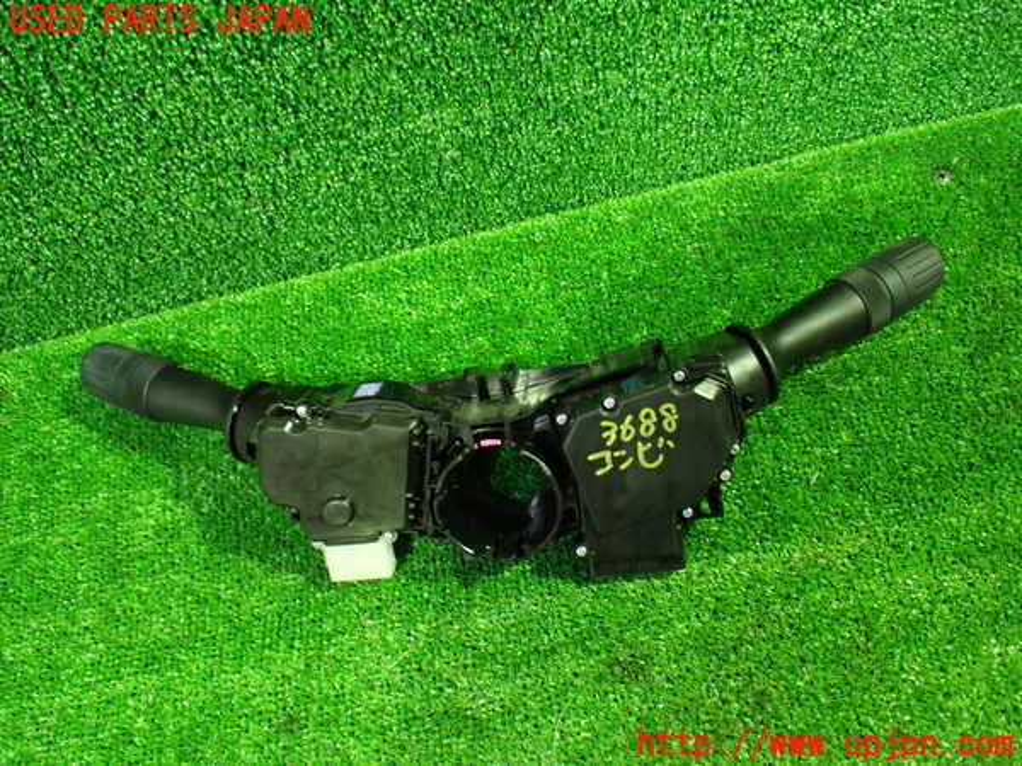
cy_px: 383
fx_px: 886
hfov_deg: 60.0
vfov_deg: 46.8
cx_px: 511
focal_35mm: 30
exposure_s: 1/30
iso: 1000
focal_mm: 5.4
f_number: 2.3
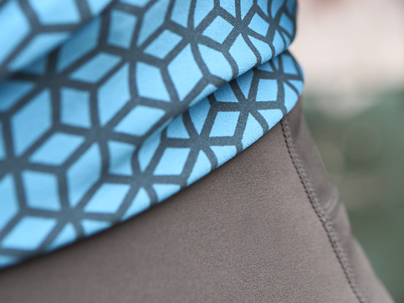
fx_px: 2089
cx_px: 259
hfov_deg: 11.0
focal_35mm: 179
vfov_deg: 8.2
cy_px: -28
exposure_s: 1/125
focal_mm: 50
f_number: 2.8
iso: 400
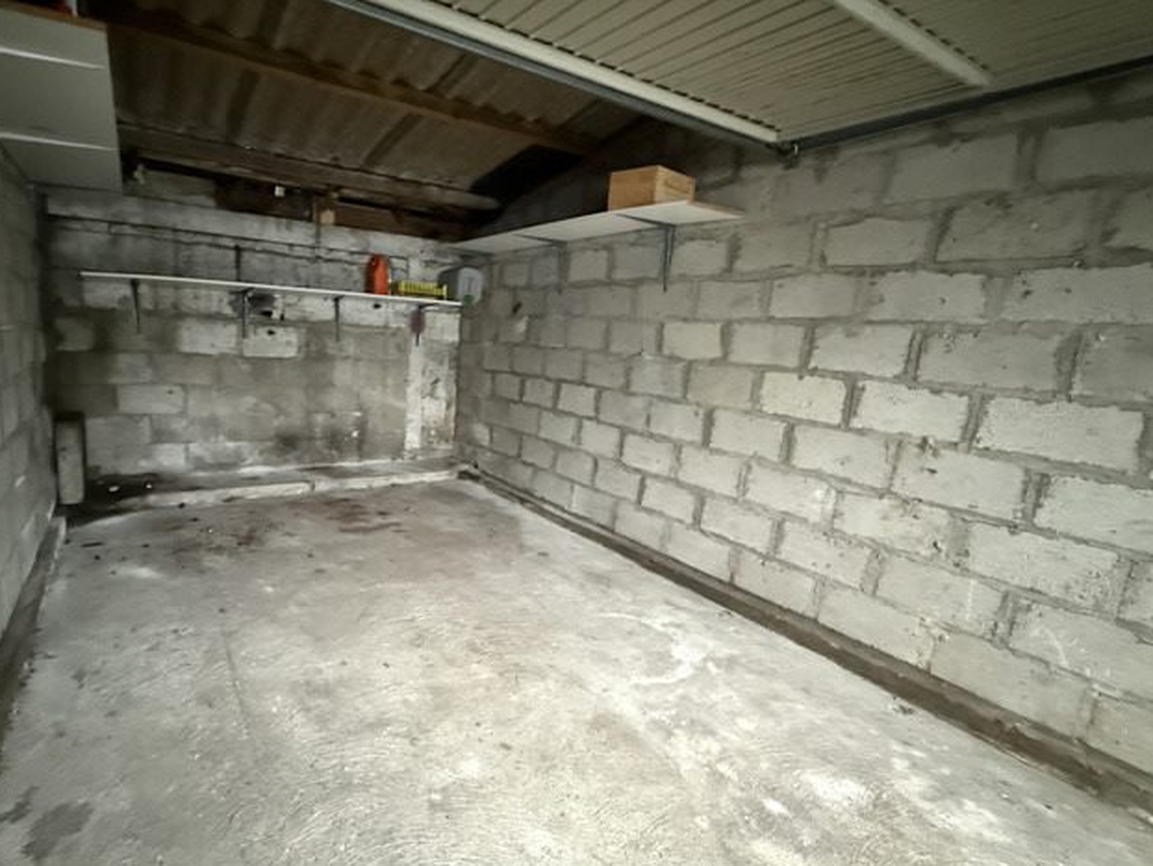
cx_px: 493
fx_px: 600
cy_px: 436
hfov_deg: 87.2
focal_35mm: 18
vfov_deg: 71.6
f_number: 2.2
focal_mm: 2.22
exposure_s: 1/38
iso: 1600
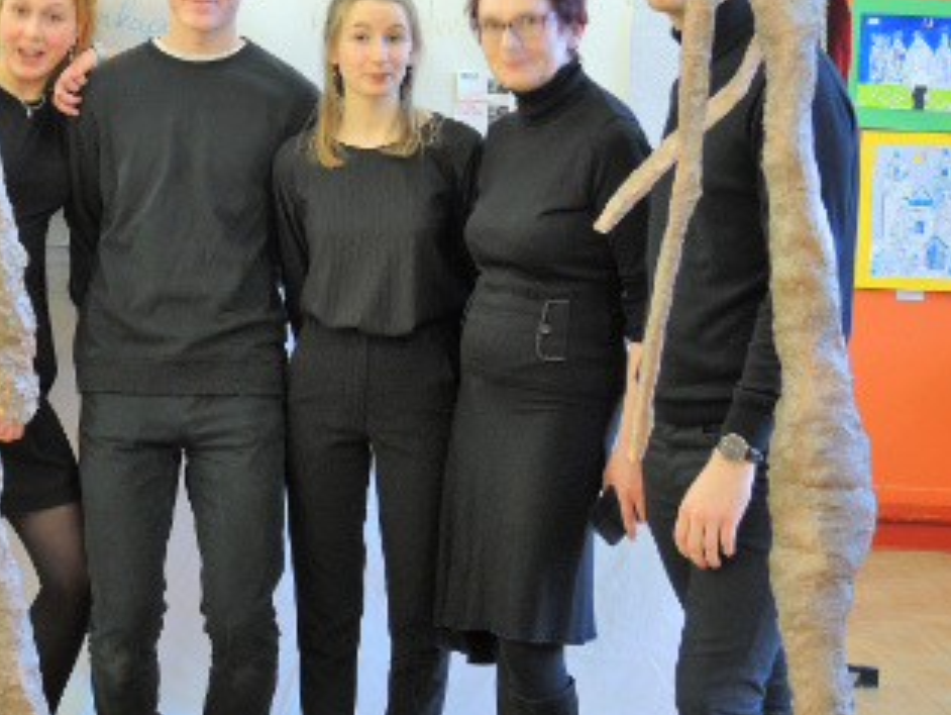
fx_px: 2145
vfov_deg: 18.9
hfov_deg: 24.6
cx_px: 201
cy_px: 254
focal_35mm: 78
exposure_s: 1/15
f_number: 2.5
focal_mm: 9.9
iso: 280
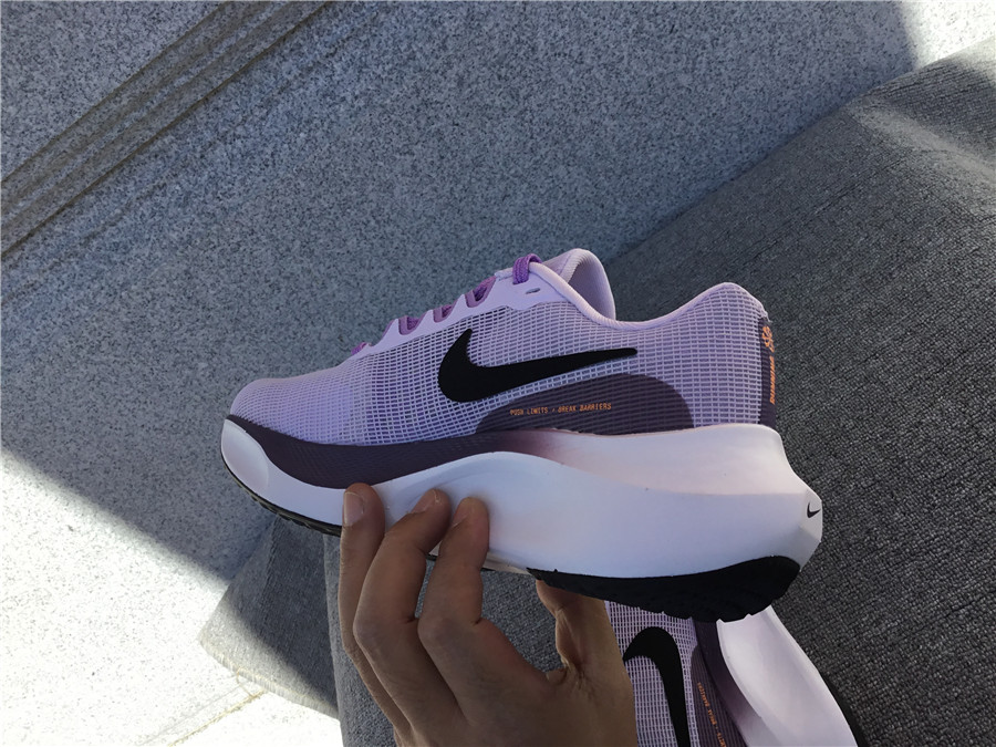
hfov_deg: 58.4
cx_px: 498
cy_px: 374
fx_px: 892
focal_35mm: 31
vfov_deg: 45.4
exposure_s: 1/754
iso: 25
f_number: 2.4
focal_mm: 3.3
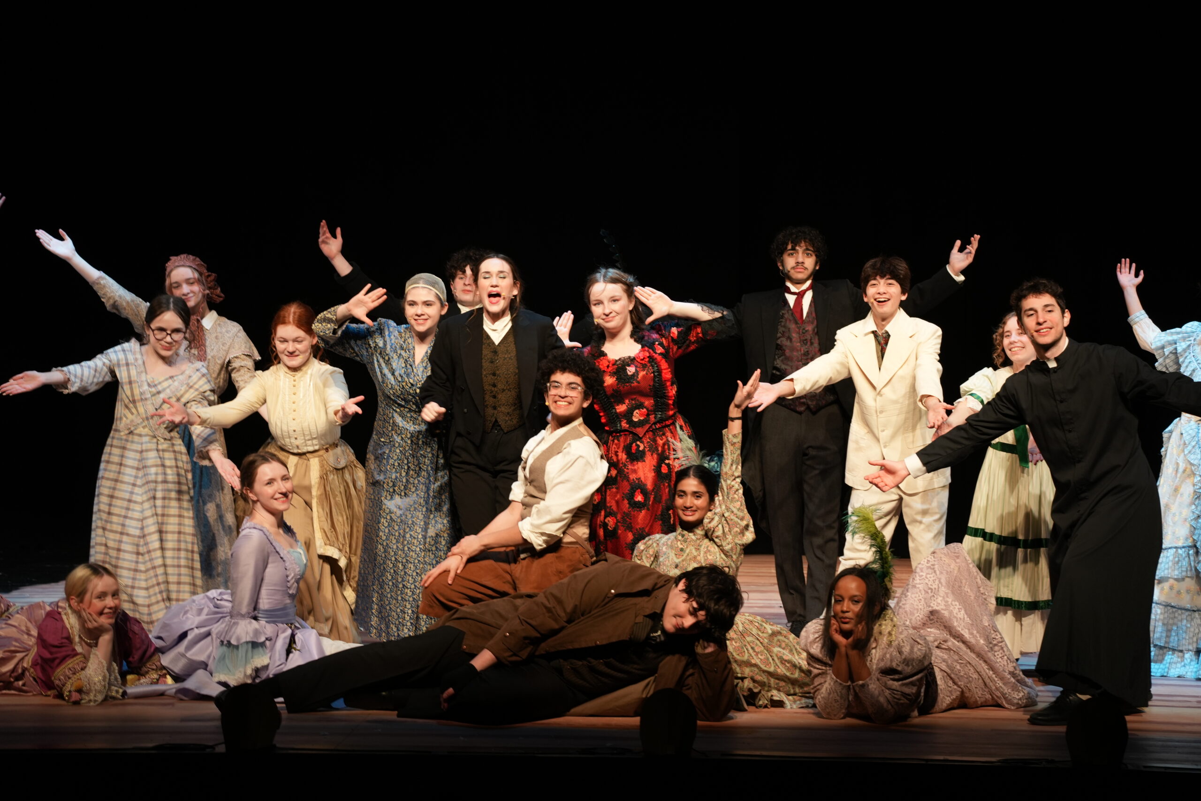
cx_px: 600
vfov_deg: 15.5
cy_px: 400
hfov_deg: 23.1
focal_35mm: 88
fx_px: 2936
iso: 640
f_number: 4.5
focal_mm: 88
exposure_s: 1/100
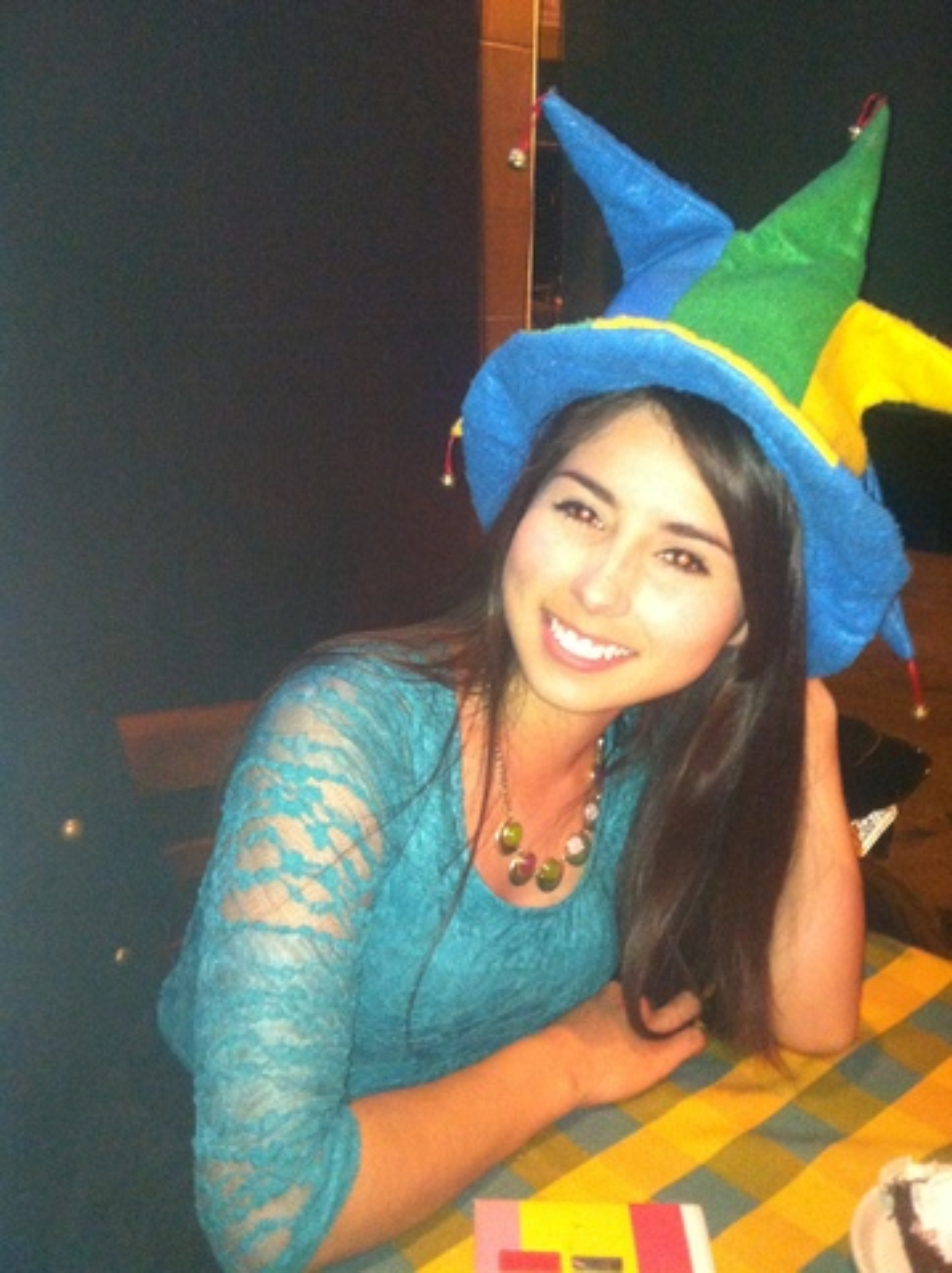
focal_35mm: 35
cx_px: 476
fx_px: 1286
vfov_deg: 52.7
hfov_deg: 40.6
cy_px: 636
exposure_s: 1/15
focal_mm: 3.85
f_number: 2.8
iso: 640
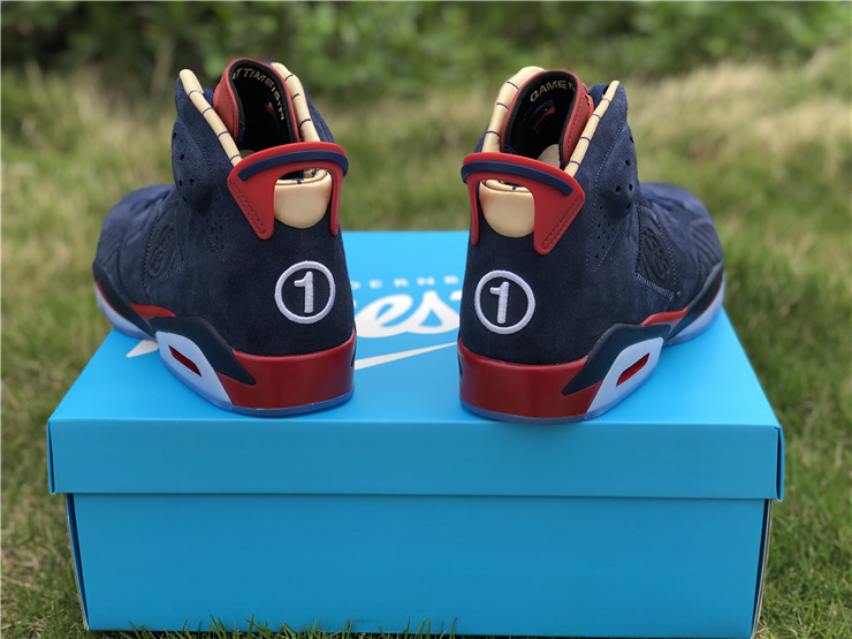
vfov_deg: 28.0
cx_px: 426
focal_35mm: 52
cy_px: 320
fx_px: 1280
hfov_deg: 36.8
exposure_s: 1/545
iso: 16
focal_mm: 6
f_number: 2.4
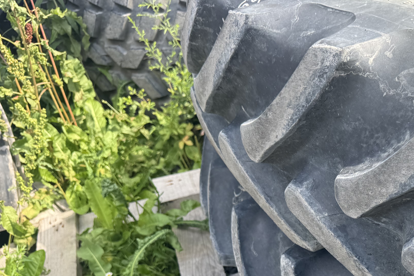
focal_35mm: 44
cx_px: 347
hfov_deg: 42.0
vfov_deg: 28.8
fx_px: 506
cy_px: 269
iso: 80
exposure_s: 1/350
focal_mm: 6.76
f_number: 1.78
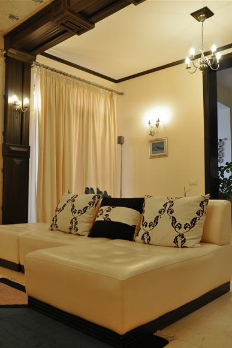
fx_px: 314
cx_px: 114
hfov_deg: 40.5
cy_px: 179
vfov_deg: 57.9
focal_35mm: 33
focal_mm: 21
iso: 800
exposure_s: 1/10
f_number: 8
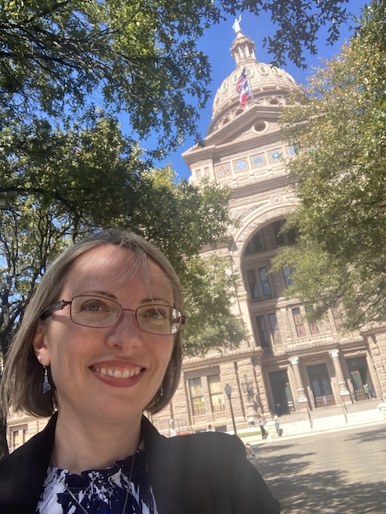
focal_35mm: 32
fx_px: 475
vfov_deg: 56.8
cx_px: 193
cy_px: 257
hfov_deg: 44.2
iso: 20
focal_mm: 2.87
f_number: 2.2
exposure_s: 1/146
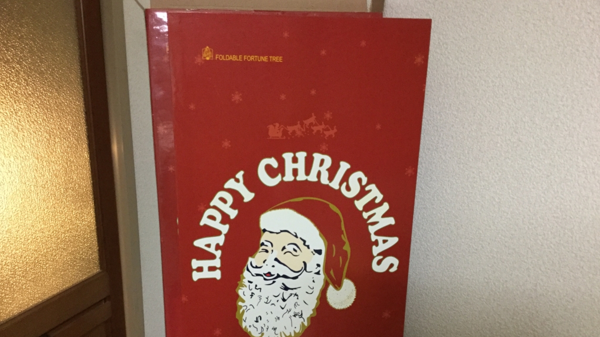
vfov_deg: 34.4
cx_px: 299
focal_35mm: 34
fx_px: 541
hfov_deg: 58.0
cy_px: 216
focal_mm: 3.3
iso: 250
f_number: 2.4
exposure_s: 1/15
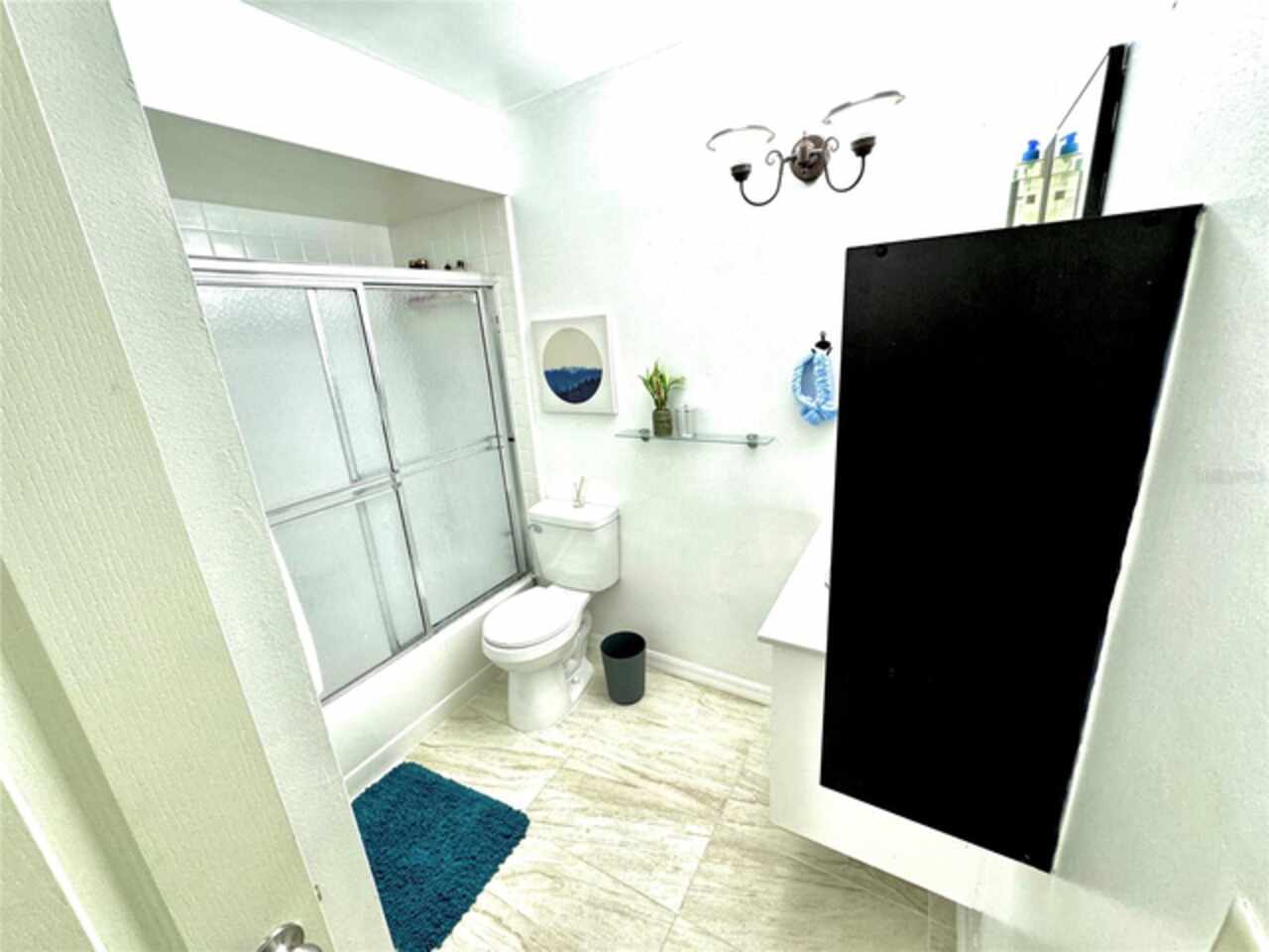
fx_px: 513
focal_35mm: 14
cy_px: 476
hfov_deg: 102.1
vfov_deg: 85.7
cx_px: 634
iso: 200
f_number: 2.2
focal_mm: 2.22
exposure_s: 1/60
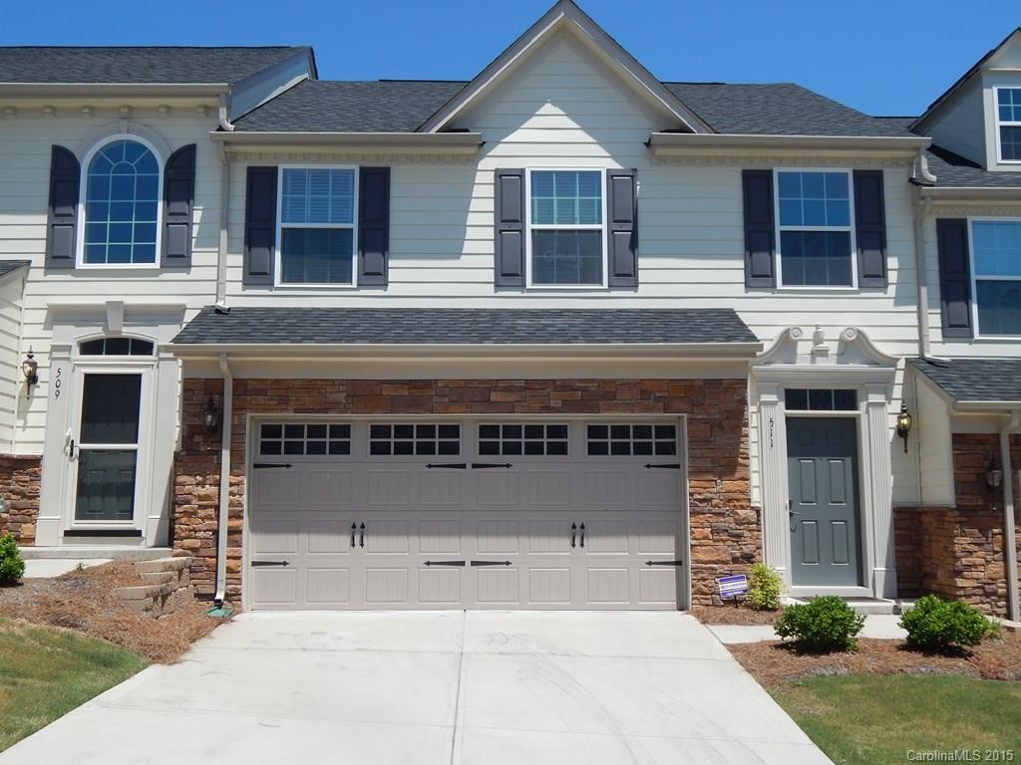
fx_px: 1032
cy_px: 382
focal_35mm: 35
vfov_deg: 40.7
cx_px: 510
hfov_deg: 52.6
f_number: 6.7
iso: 125
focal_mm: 6.1
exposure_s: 1/400
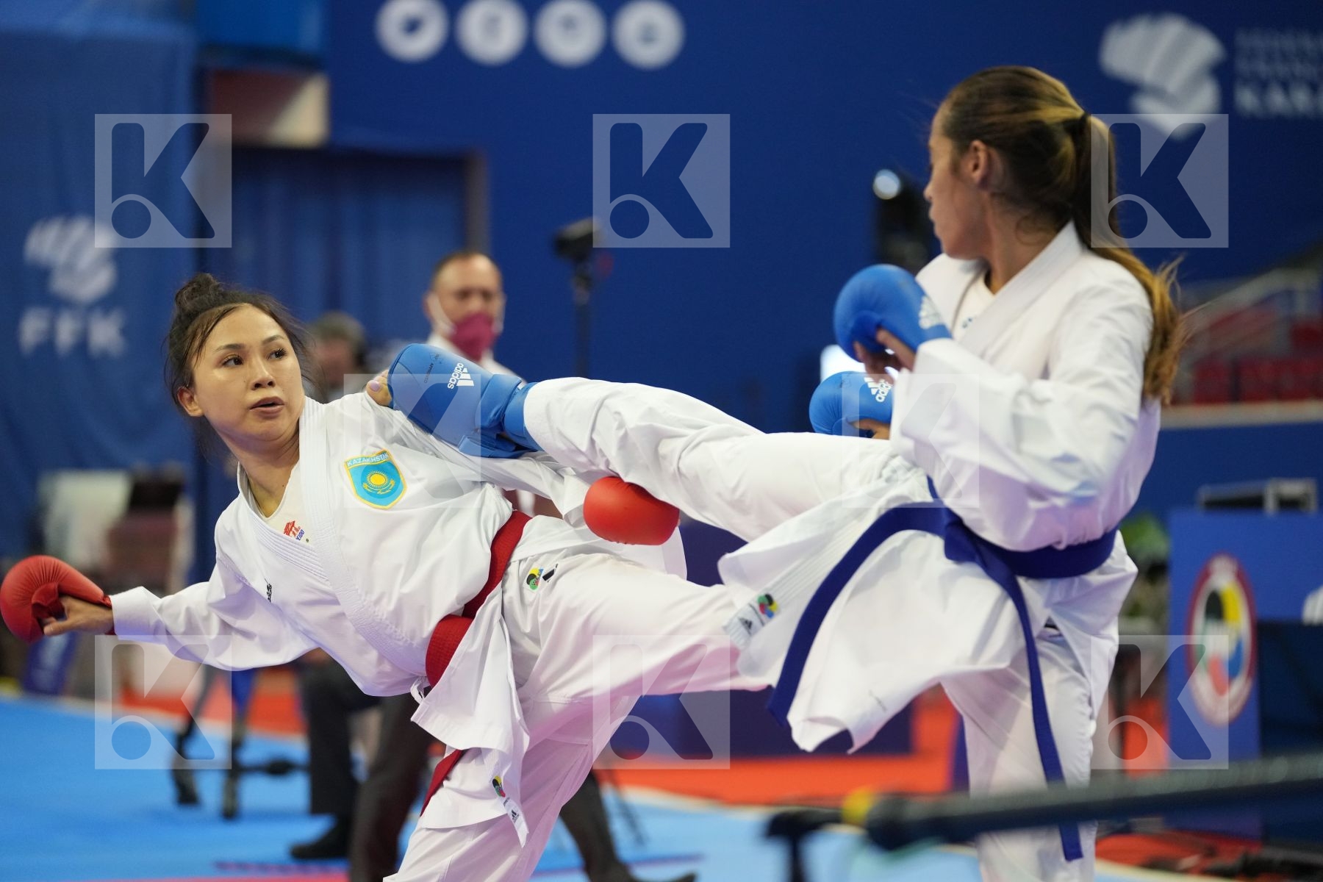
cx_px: 662
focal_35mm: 142
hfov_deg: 14.4
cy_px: 441
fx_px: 5218
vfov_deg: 9.7
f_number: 2.8
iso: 3200
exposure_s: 1/1000
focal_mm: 142
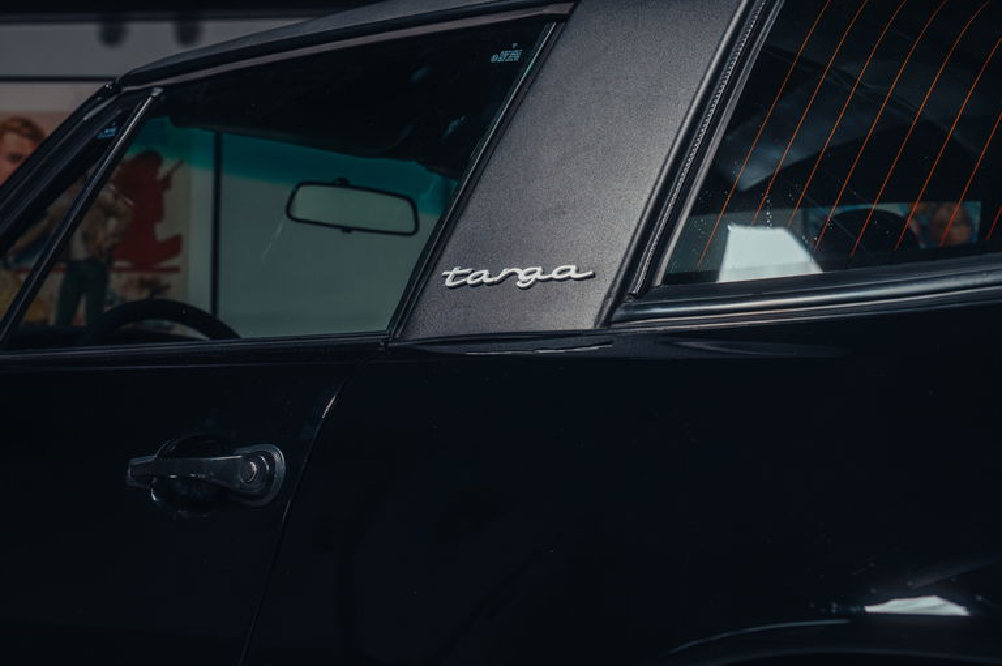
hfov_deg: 39.6
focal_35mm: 50
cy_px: 333
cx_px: 501
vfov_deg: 26.9
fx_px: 1390
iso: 800
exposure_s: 1/100
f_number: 7.1
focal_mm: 50
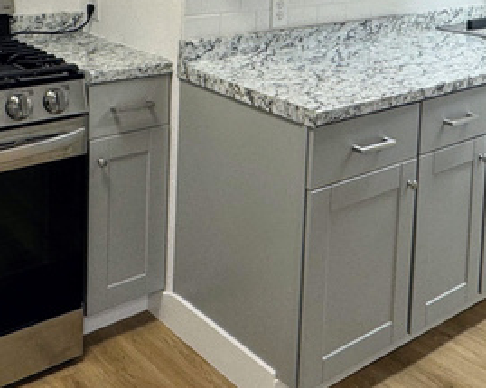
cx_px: 258
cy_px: -27
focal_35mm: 52
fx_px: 748
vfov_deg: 27.0
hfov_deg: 36.0
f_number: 2.2
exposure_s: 1/120
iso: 100
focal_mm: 2.22
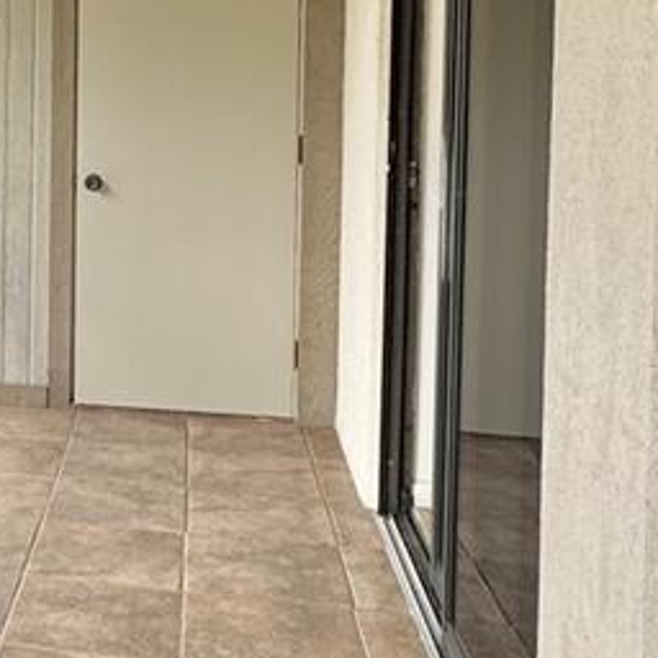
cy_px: 121
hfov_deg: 26.3
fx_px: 1247
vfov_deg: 28.8
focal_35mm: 58
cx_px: -134
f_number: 2.2
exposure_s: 1/119
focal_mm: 2.22
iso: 40
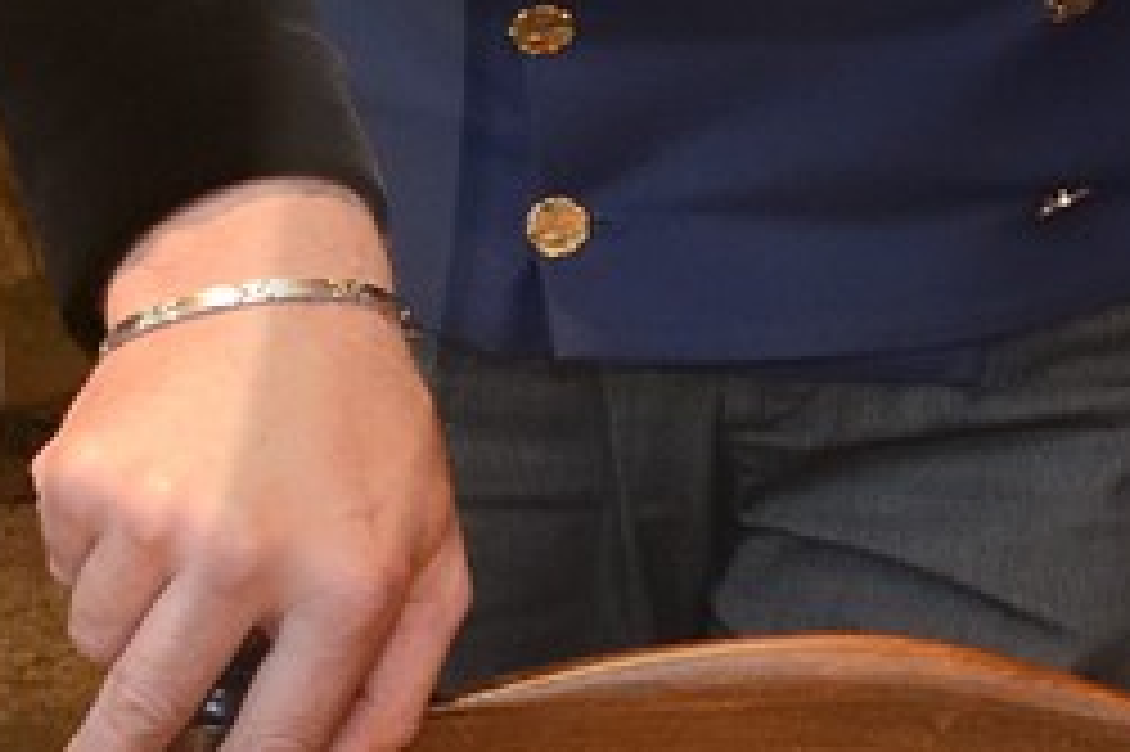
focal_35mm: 153
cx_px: -1396
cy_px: 14
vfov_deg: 8.9
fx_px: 4799
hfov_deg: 11.5
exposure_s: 1/15
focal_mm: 24
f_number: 5
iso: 1600
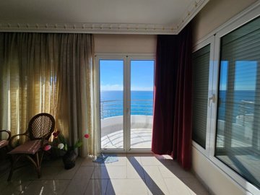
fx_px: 98
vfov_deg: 89.9
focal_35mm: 13
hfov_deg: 106.2
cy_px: 98
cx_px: 130
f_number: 2.2
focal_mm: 2.2
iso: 50
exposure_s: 1/1889
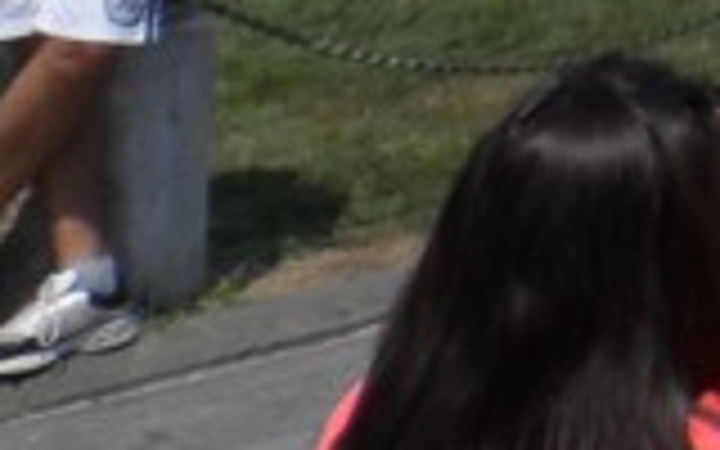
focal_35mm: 163
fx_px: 3198
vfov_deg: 7.1
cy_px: -972
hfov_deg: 10.2
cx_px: 2016
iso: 80
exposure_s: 1/1000
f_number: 4.5
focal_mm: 4
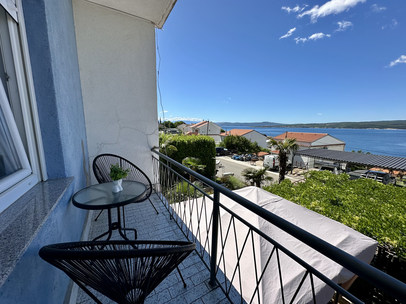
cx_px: 203
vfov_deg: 85.7
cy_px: 152
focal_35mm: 14
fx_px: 164
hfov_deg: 102.1
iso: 40
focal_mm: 2.22
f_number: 2.2
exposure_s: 1/2212
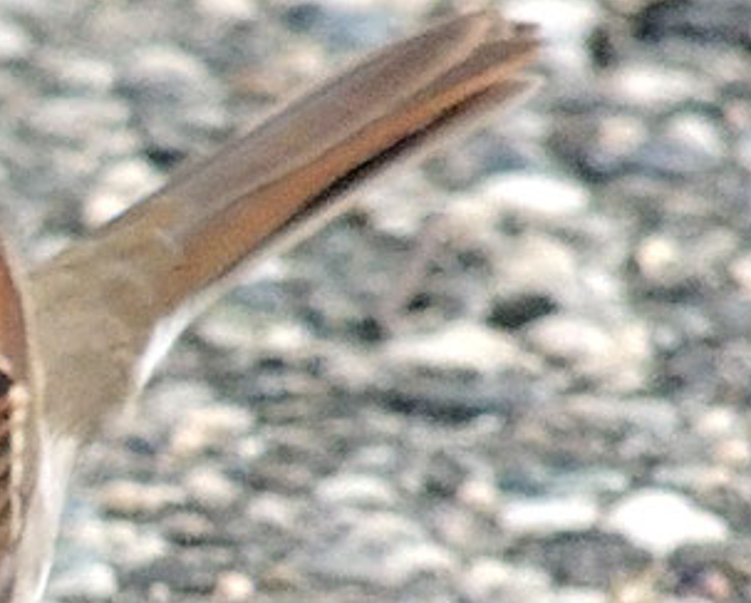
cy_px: 524
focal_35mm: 1930
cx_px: -188
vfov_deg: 0.8
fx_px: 42939
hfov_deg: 1.0
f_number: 5.1
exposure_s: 1/250
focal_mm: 133.7
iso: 800
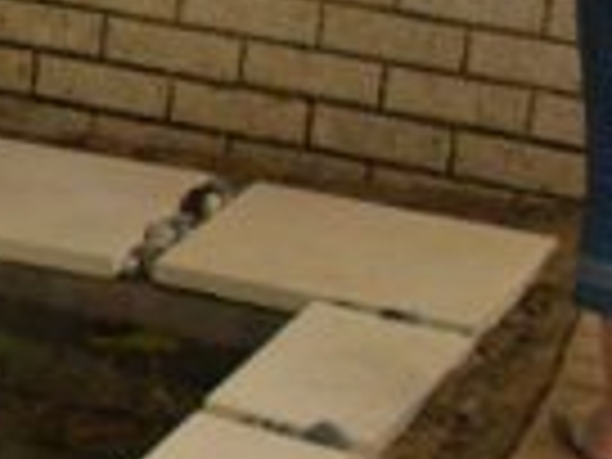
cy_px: 176
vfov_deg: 6.7
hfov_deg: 7.8
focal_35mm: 223
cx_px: -1152
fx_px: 3943
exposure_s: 1/500
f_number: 2.8
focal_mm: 6.3
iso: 80
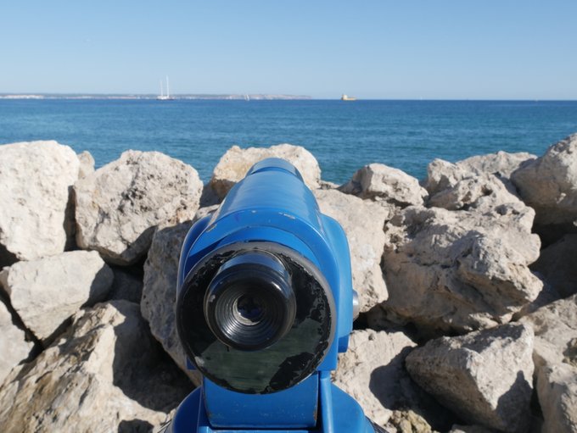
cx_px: 288
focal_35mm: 34
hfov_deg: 53.9
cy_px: 216
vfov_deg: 41.8
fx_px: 567
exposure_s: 1/400
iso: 400
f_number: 11
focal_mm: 17
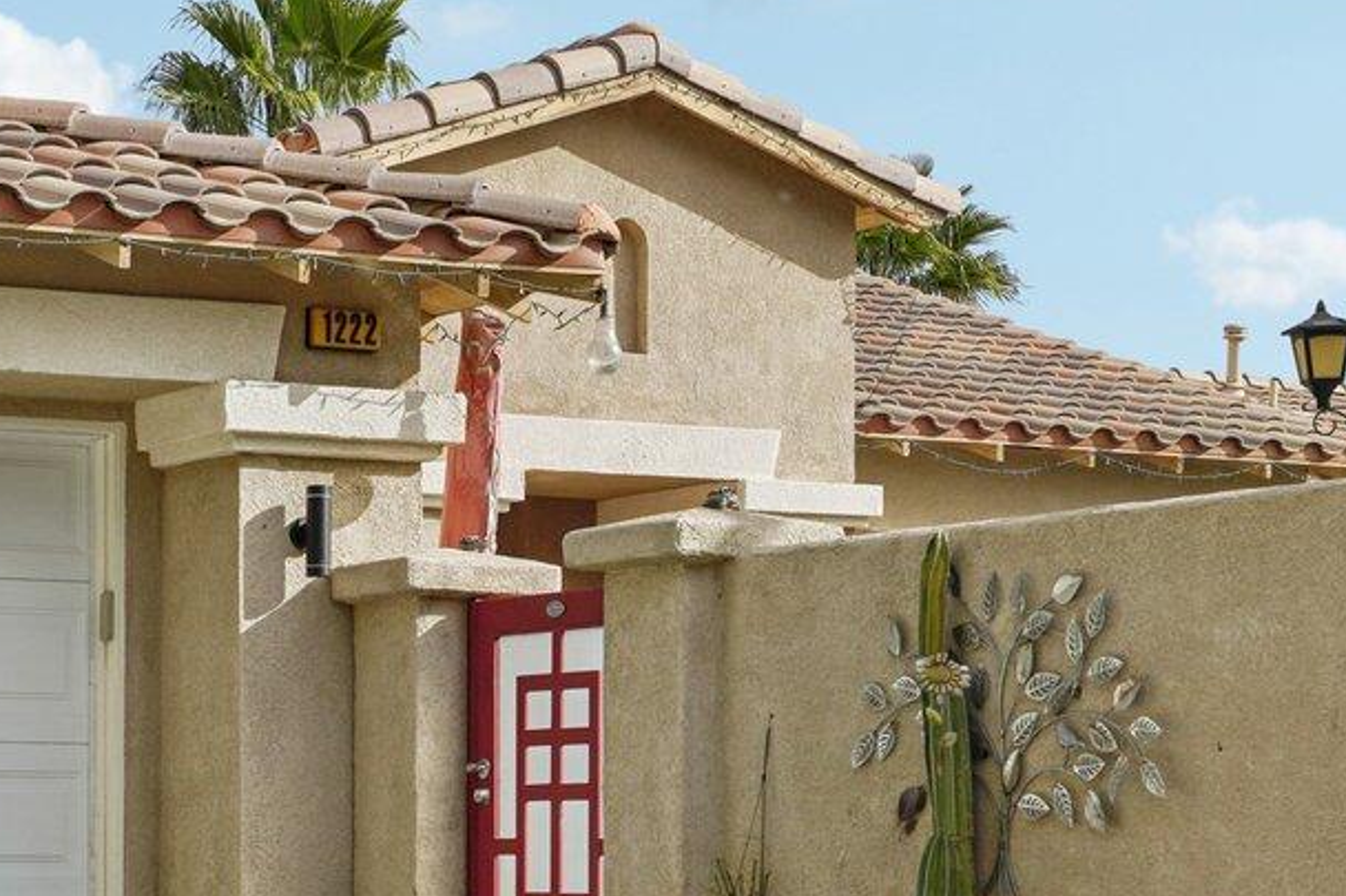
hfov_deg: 22.1
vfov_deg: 15.0
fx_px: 3401
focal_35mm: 91
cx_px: 248
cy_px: 534
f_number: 8
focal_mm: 27
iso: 100
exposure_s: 1/500
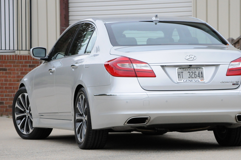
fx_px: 1498
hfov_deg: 9.2
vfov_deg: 6.1
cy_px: 81
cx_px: 146
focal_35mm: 224
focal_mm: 120
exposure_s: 1/1000
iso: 2000
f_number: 8
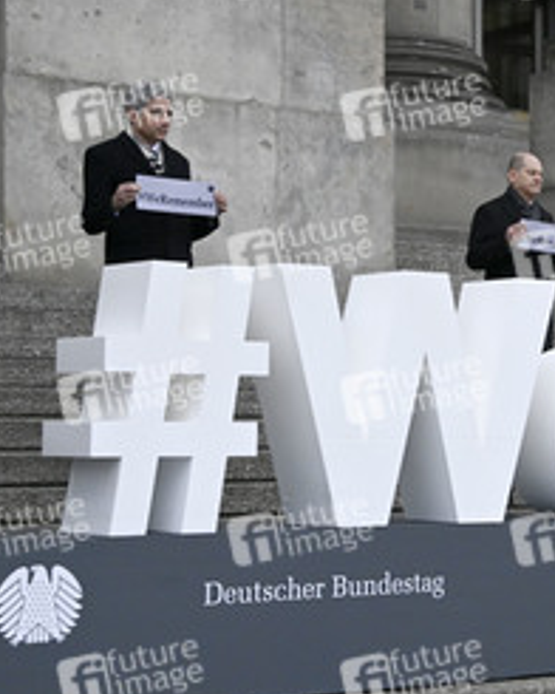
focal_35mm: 100
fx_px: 2053
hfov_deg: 15.0
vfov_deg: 19.2
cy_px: 320
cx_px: 622
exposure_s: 1/640
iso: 3200
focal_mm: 58
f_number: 8
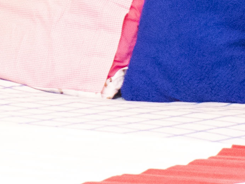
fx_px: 1586
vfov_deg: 6.6
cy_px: 22
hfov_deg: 8.8
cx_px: 77
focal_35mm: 224
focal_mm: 18
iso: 800
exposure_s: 1/50
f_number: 3.5
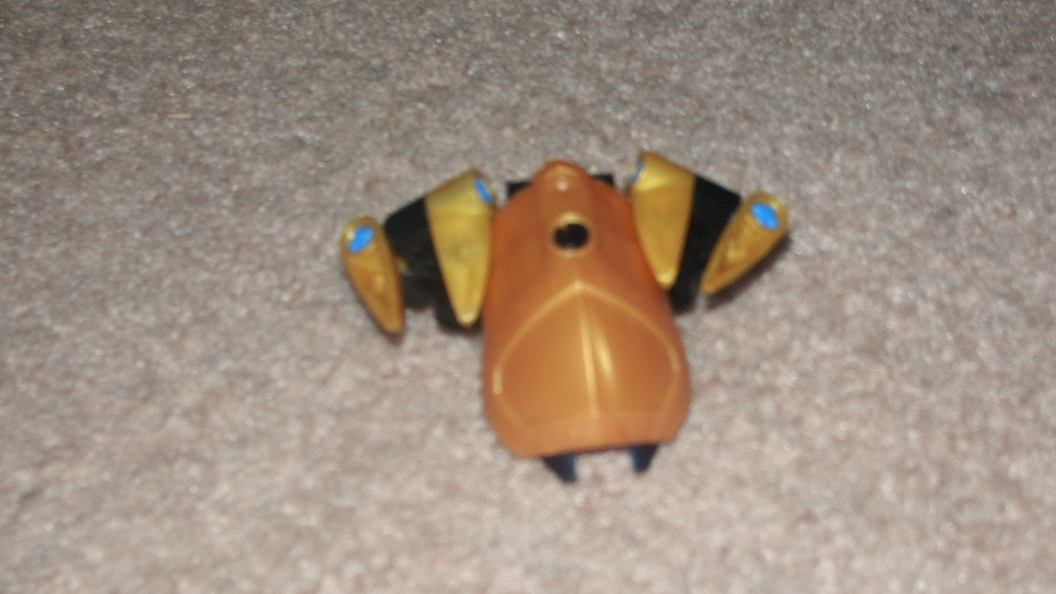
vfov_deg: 15.8
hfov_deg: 27.9
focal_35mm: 76
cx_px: 564
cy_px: 427
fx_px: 2128
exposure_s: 1/50
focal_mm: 10.2
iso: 100
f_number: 5.6
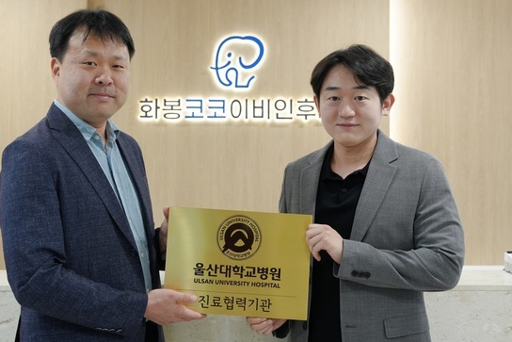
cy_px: 180
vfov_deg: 29.9
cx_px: 237
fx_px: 640
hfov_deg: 43.6
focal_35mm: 45
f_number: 4
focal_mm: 39
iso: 1250
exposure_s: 1/160
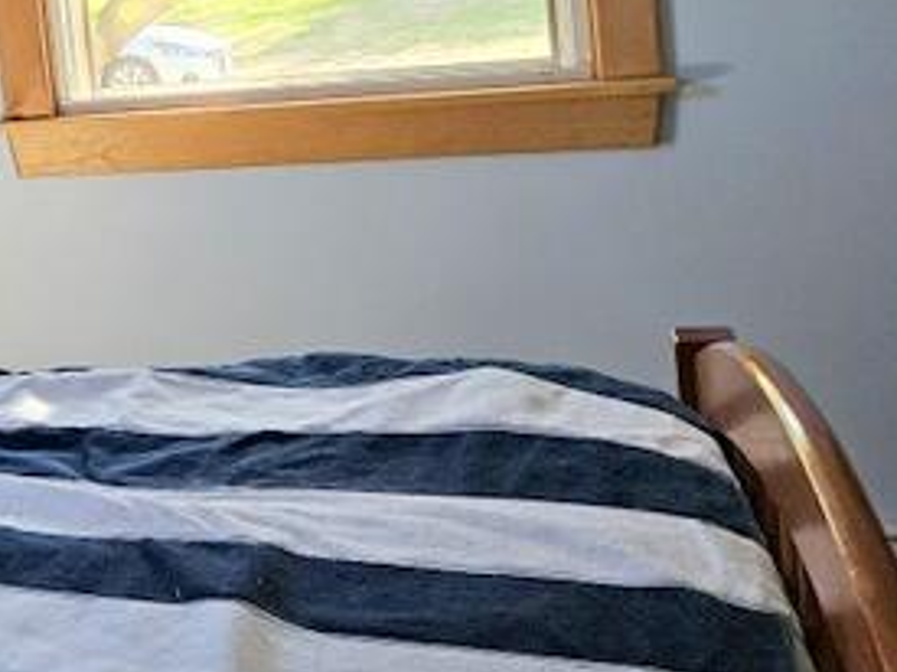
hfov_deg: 24.6
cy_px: 114
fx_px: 1735
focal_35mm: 67
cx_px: -316
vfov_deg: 21.6
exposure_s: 1/240
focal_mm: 5.4
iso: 500
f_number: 1.8
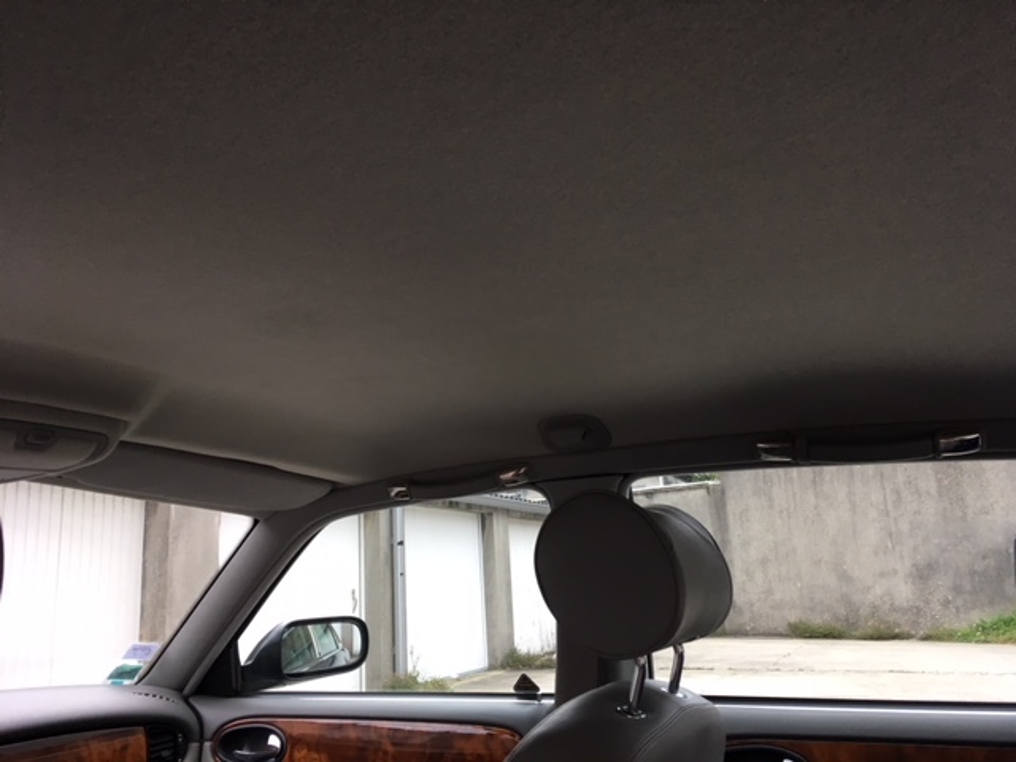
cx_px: 508
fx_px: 851
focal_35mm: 29
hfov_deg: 61.7
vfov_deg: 48.2
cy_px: 381
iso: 25
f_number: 2.2
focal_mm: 4.15
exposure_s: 1/33
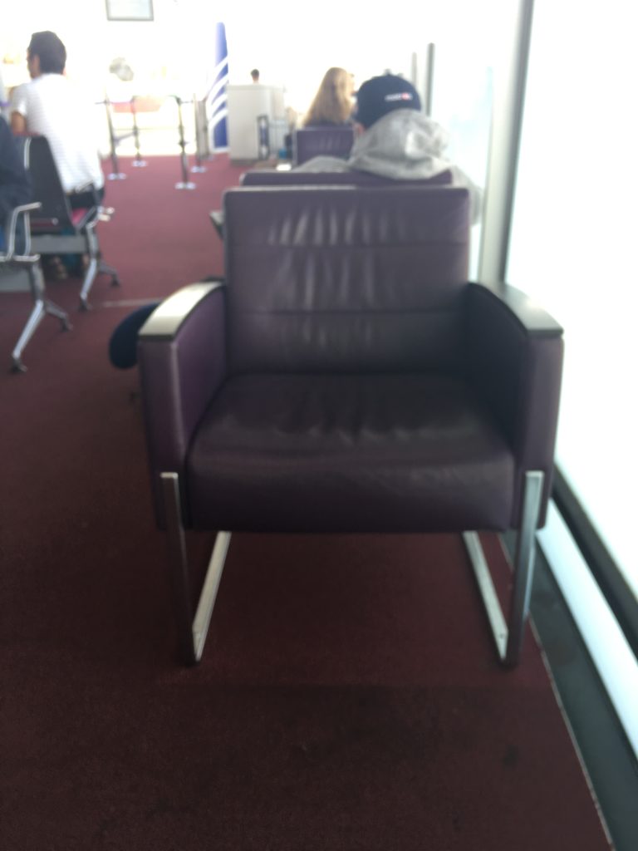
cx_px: 319
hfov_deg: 48.2
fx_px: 713
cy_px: 426
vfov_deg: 61.7
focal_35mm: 29
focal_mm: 4.15
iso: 25
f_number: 2.2
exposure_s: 1/50
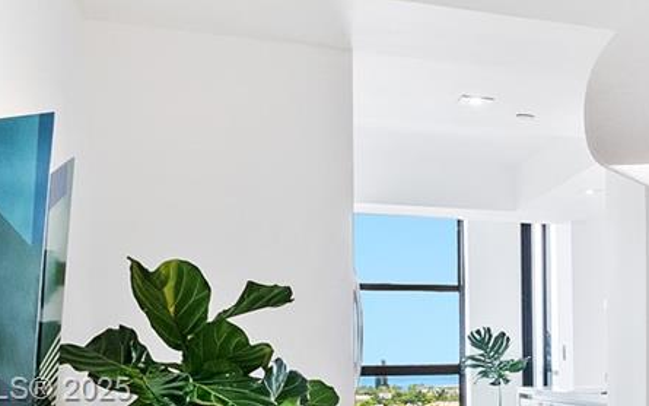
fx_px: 973
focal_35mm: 55
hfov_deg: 29.9
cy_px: 391
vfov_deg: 22.8
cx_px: 831
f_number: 8
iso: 200
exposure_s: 1/15
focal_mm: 10
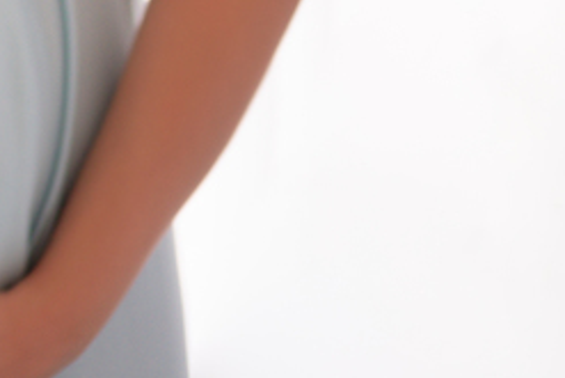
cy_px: -377
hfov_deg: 10.8
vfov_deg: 7.7
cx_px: -638
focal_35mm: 170
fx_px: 2670
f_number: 1.4
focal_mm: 35
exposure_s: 1/200
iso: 400
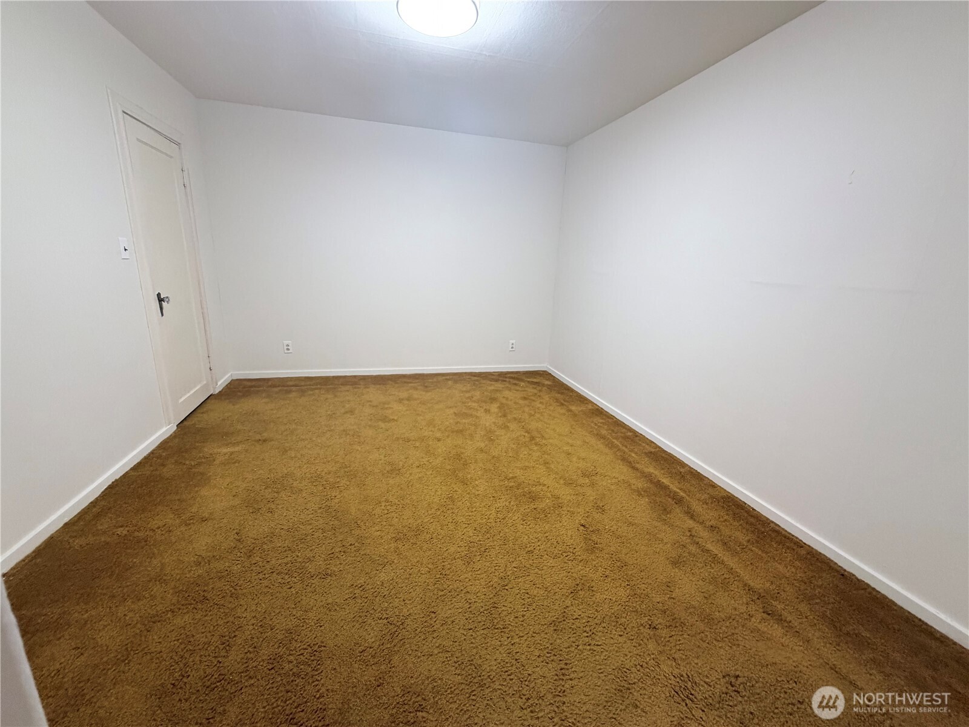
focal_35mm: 14
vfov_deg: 85.7
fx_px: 392
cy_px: 364
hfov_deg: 102.1
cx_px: 484
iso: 320
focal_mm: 2.22
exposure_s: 1/60
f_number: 2.2
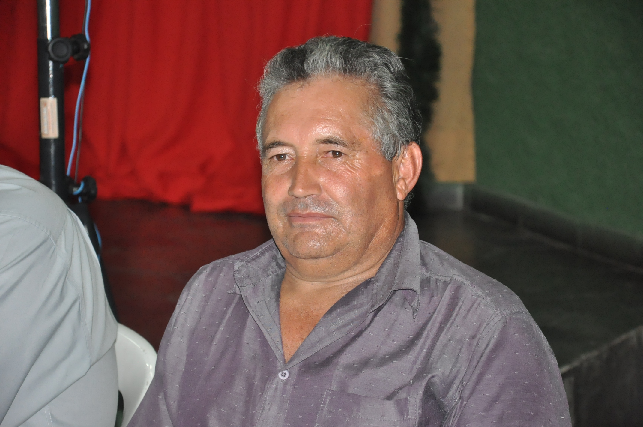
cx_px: 322
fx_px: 2275
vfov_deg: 10.7
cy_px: 214
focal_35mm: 128
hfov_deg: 16.1
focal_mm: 85
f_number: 5.6
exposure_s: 1/60
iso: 2000
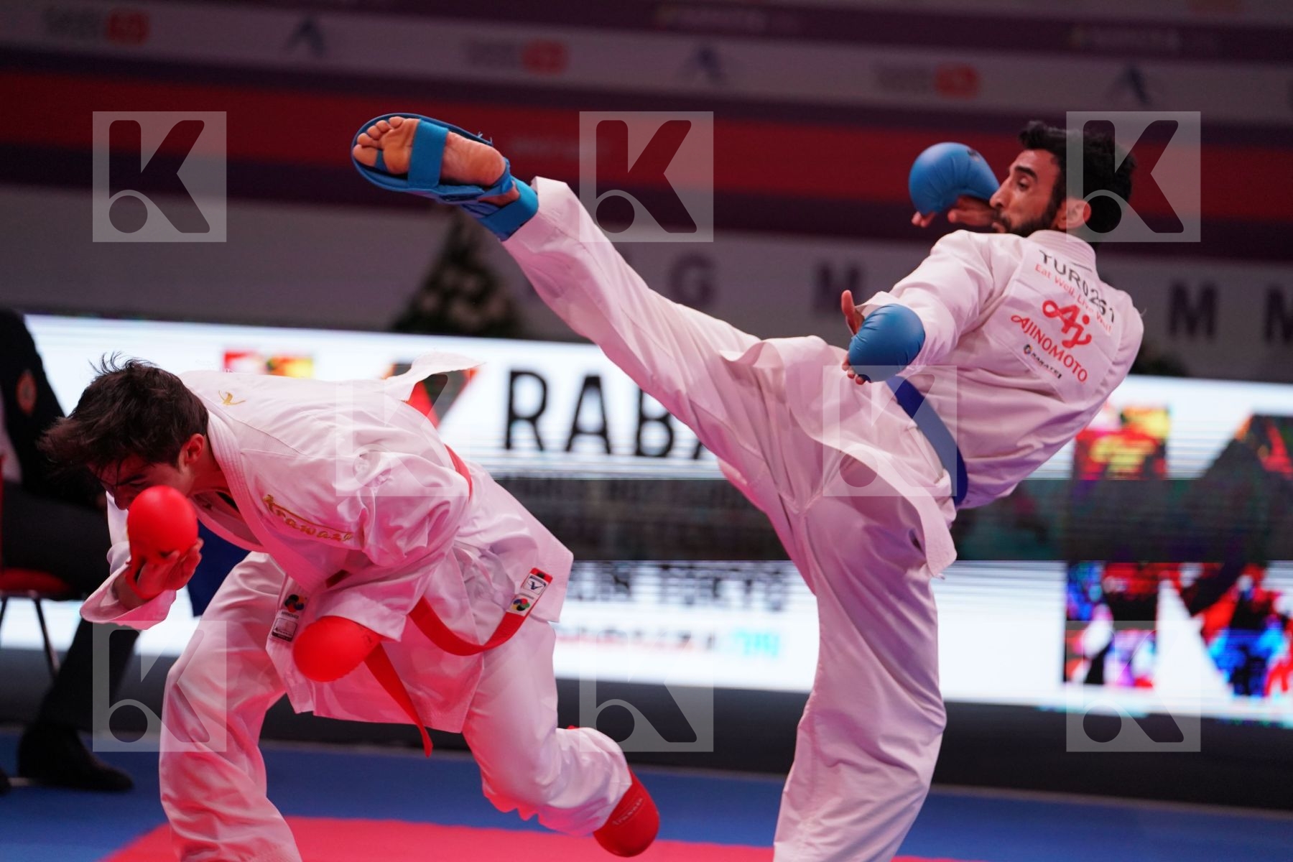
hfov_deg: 11.8
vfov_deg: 7.9
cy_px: 431
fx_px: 6249
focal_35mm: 174
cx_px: 646
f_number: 2.8
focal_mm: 174
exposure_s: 1/1000
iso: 2500
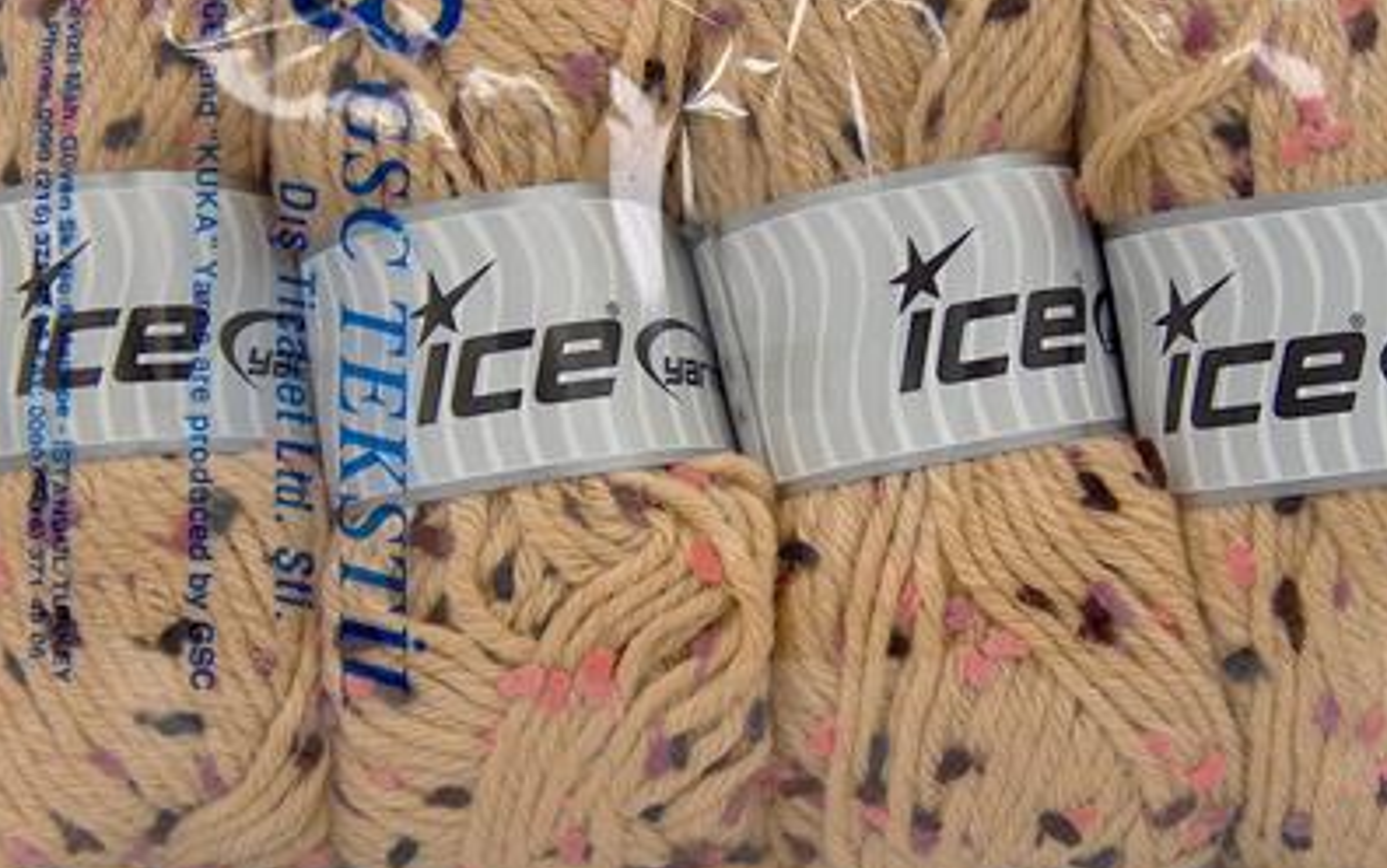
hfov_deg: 42.6
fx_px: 1778
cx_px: 694
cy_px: 380
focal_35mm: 47
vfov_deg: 27.4
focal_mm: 8.96
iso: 200
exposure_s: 1/93.5
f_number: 2.8
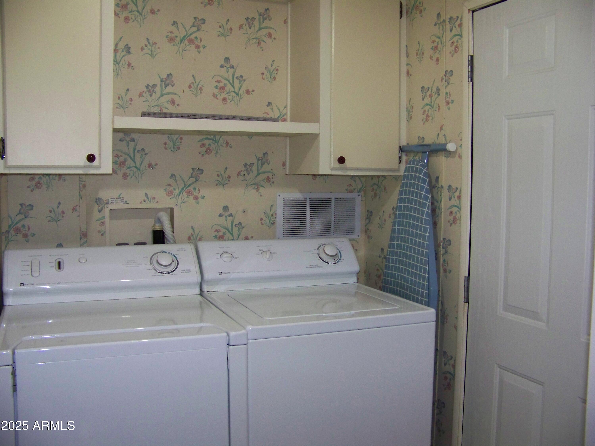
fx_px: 619
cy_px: 223
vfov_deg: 39.7
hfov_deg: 51.4
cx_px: 298
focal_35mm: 36
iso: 200
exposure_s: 1/30
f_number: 2.8
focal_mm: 5.85
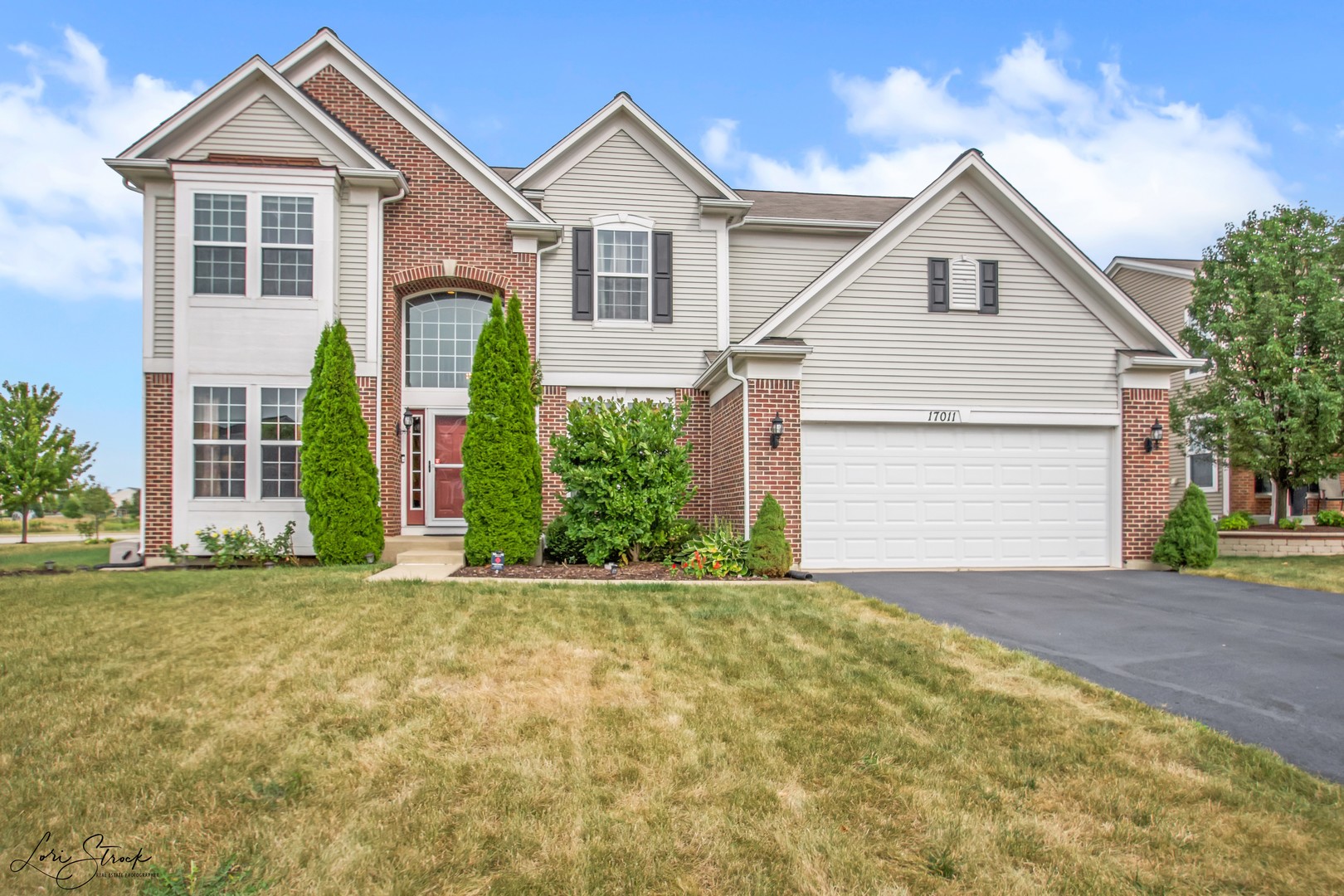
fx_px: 784
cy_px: 448
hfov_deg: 81.2
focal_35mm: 21
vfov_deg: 59.5
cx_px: 672
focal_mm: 14
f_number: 8
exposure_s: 1/4000
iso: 400
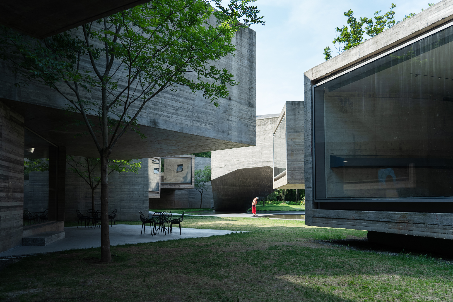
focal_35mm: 30
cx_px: 226
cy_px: 151
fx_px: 377
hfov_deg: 61.9
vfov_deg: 43.6
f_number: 4
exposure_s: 1/400
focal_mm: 30
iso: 100
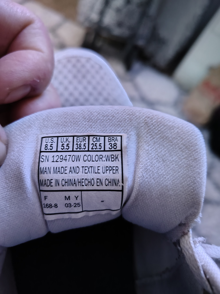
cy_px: 147
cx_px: 110
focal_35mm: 24
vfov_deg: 71.6
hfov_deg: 56.8
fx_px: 203
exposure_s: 1/8
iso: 5354
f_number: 1.8
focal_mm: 5.56
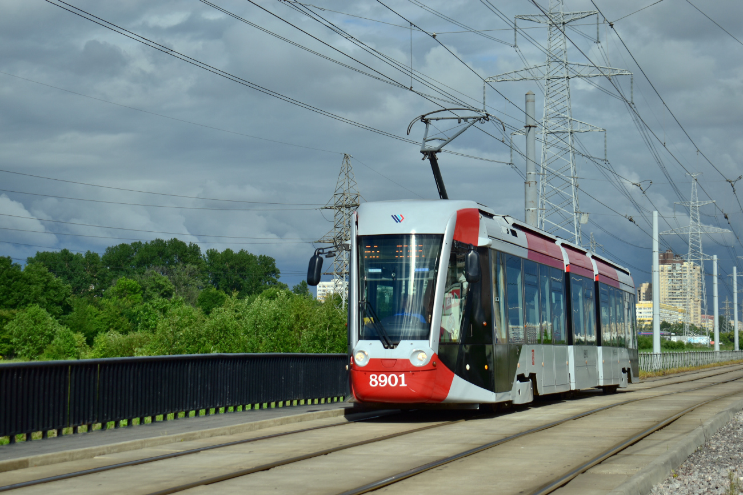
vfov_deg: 16.6
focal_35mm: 82
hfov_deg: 24.6
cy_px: 248
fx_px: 1703
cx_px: 372
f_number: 5.6
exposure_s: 1/1600
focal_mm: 55
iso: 100
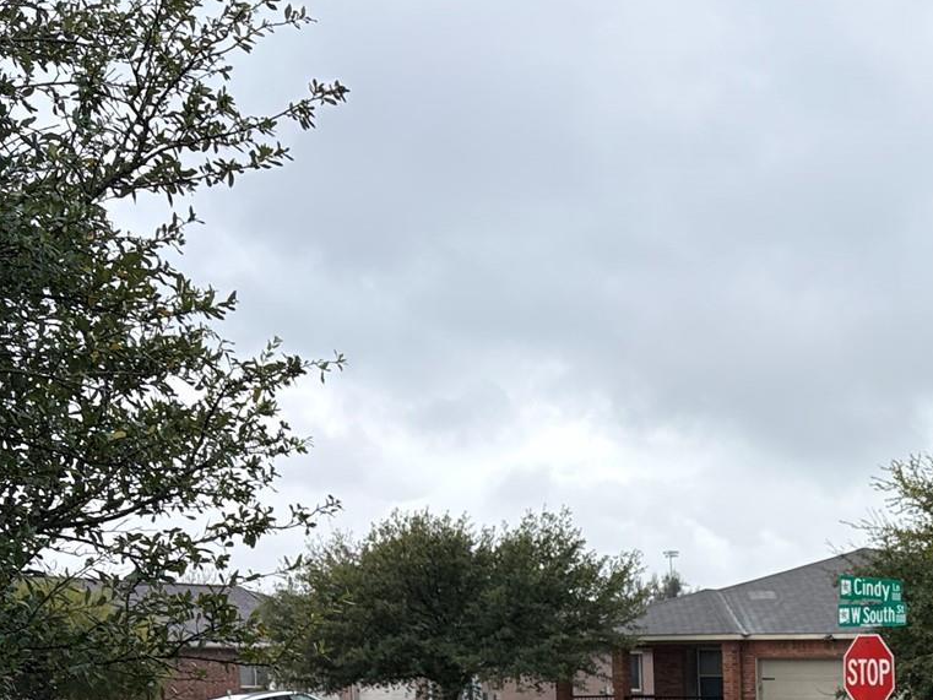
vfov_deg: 19.6
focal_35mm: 70
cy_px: 879
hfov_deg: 25.4
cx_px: 1069
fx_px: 1887
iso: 50
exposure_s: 1/731
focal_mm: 5.96
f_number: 1.6
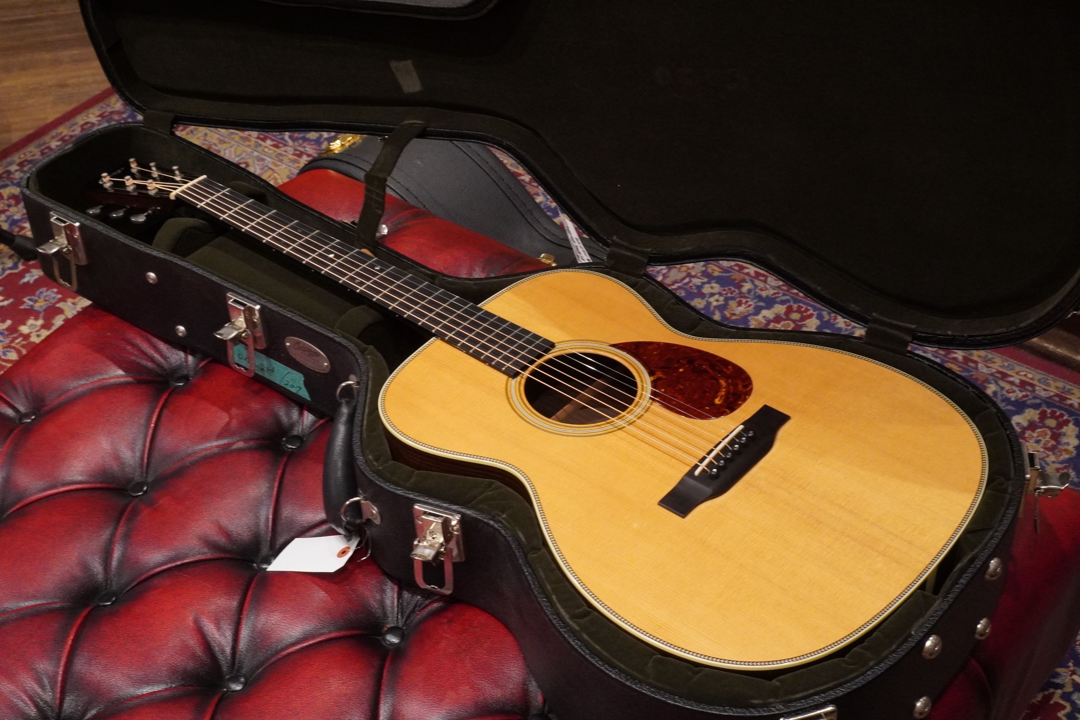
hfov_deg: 37.9
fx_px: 1575
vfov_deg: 25.8
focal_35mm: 52
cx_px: 540
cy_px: 360
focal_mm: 35
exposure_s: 1/60
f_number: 11
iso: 3200
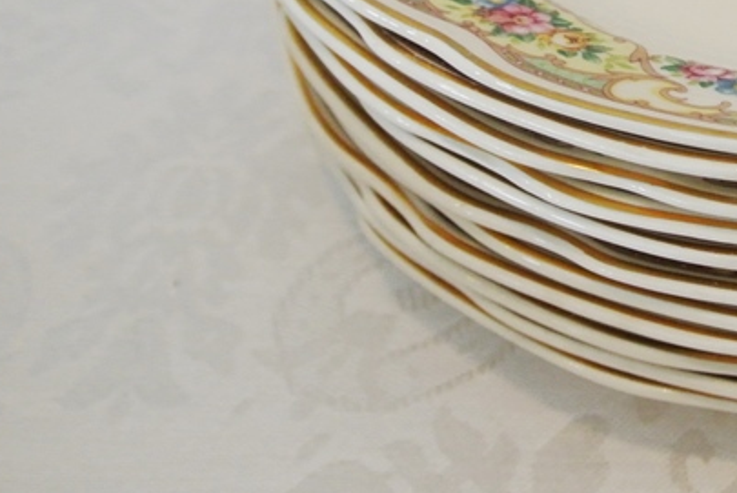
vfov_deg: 11.7
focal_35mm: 116
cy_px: -25
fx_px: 2377
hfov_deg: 16.9
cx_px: 883
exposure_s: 1/60
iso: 640
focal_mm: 17.5
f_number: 4.5
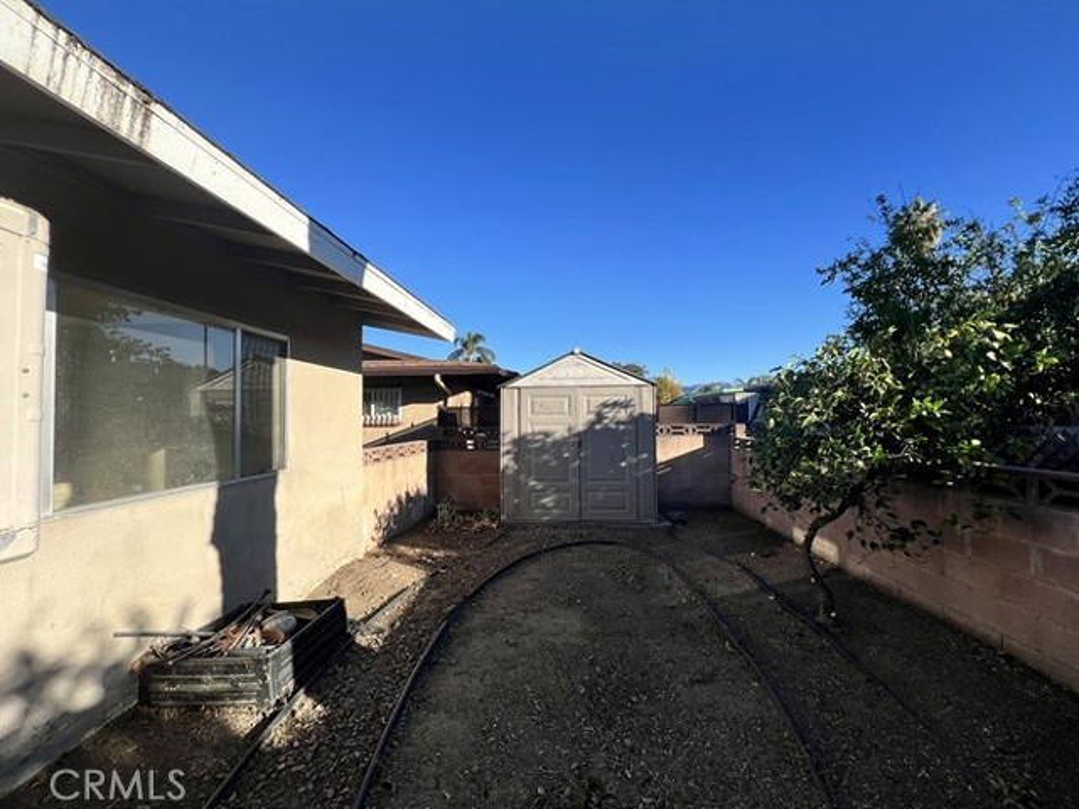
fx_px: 405
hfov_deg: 106.2
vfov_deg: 89.9
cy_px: 404
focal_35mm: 13
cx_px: 540
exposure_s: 1/1193
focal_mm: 1.57
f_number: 1.8
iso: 32
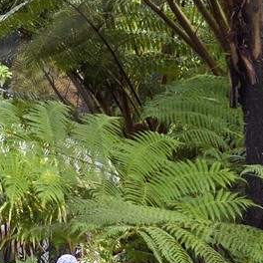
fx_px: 2742
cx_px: -121
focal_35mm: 319
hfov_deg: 5.4
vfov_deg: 5.5
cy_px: 64
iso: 1600
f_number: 10
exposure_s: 1/5
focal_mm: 62
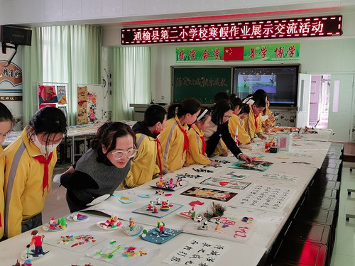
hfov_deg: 49.0
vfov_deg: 37.7
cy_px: 133
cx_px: 178
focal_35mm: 38
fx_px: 390
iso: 50
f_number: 1.8
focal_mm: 5.58
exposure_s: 1/101
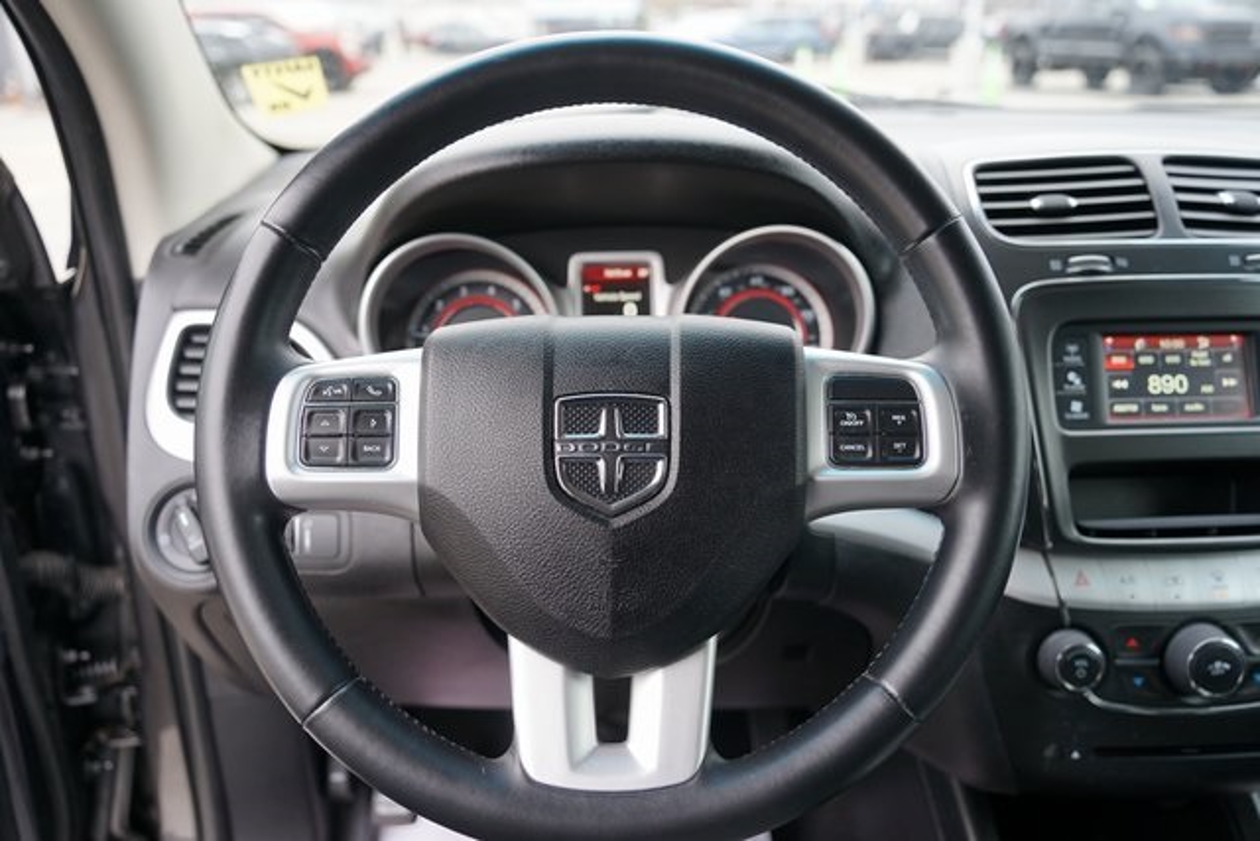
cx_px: 630
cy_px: 420
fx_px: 980
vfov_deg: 46.4
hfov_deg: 65.5
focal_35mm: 28
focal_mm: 28
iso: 250
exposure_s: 1/60
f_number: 4
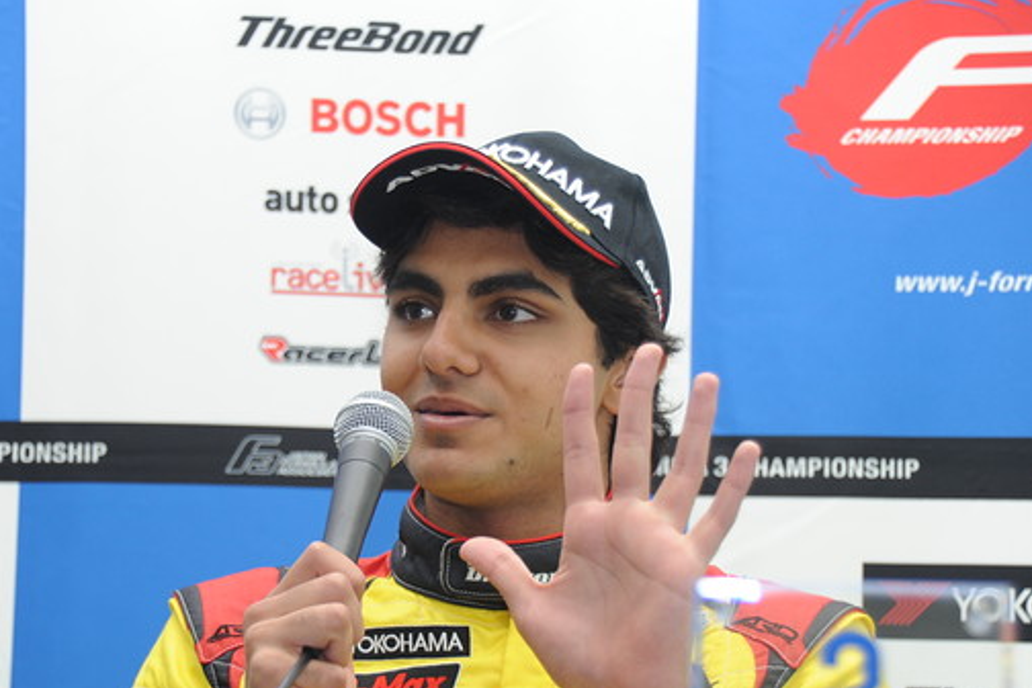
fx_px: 4300
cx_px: 457
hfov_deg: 13.7
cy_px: 473
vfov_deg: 9.1
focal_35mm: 150
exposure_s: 1/125
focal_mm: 105
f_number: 5.6
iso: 800
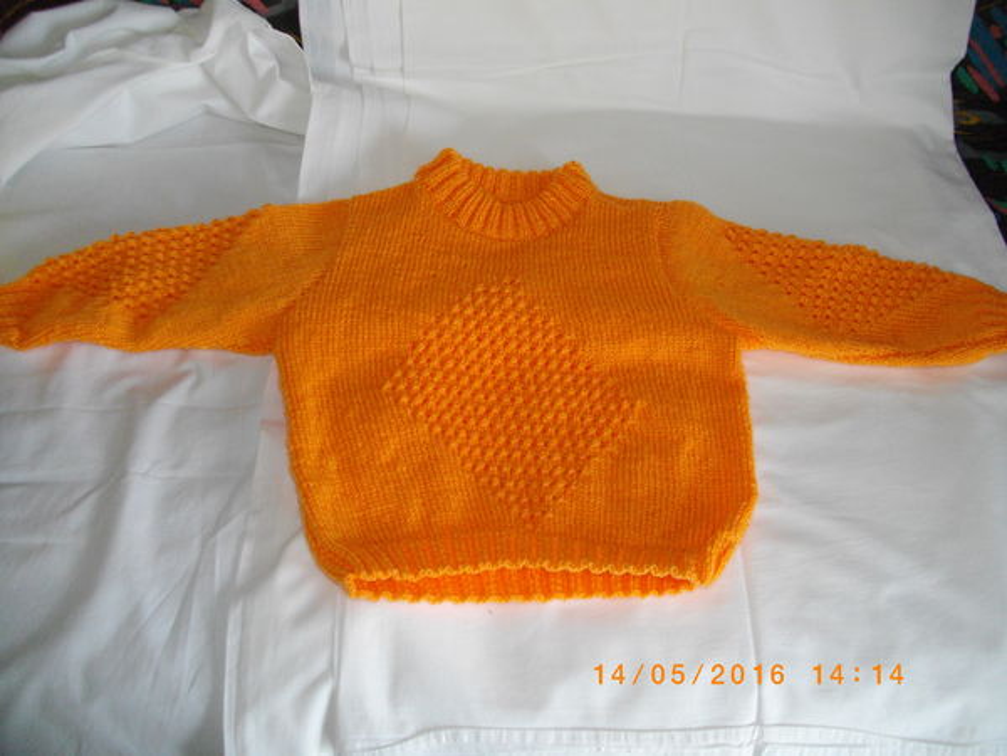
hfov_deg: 56.8
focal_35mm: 32
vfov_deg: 44.2
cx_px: 504
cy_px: 378
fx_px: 931
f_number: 2.9
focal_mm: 5.7
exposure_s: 1/50
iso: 260
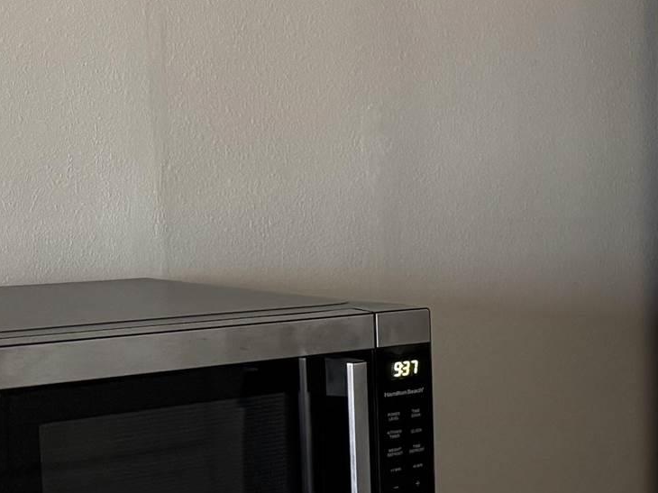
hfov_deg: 16.1
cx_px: 1220
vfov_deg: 14.4
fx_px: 1919
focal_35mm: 101
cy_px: 484
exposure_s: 1/121
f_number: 1.78
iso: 200
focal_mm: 6.76
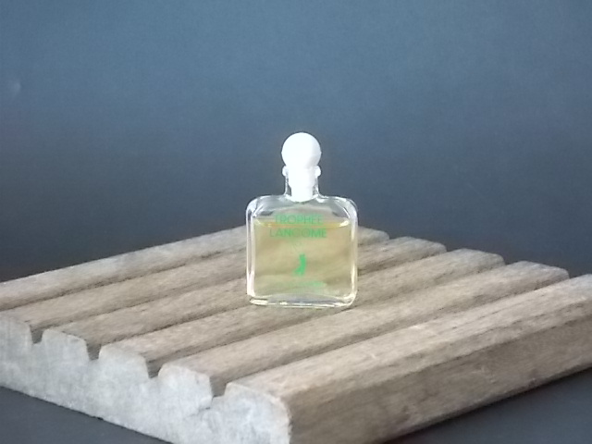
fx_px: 1933
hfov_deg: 17.4
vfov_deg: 13.1
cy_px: 222
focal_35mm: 113
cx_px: 296
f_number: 6
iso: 800
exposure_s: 1/25
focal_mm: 20.1
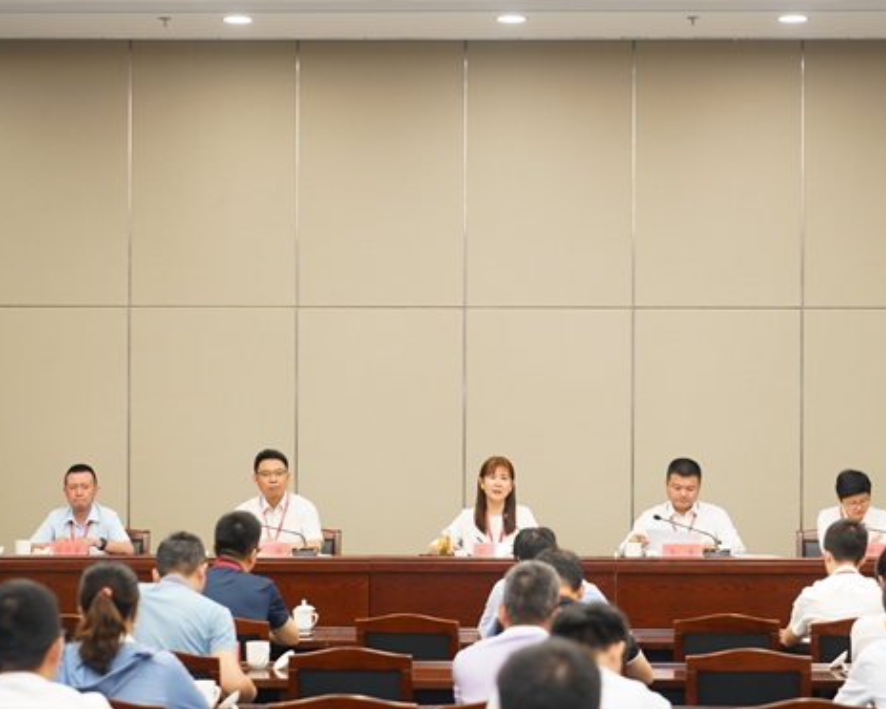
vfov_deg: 16.7
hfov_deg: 20.8
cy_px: 408
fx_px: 2412
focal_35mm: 92
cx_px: 508
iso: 1000
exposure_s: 1/125
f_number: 2.8
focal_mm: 70
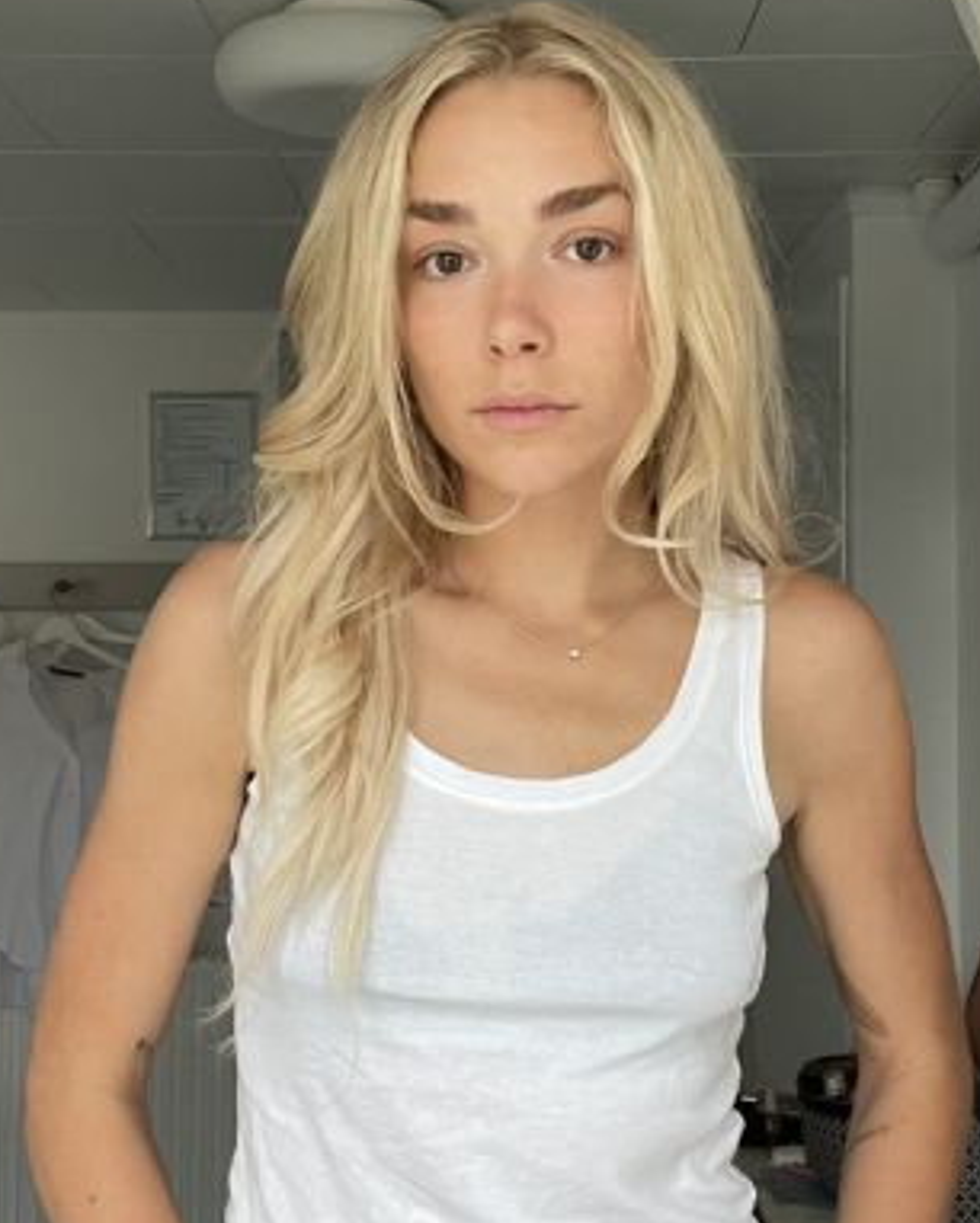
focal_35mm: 46
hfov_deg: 32.8
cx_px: 519
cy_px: 554
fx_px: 1666
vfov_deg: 40.3
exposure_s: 1/60
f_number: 2.2
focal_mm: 2.71
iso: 200
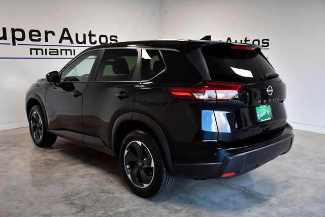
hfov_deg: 55.8
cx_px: 162
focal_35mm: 34
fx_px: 307
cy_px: 108
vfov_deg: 38.8
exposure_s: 1/800
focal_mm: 23
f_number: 4.5
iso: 1250
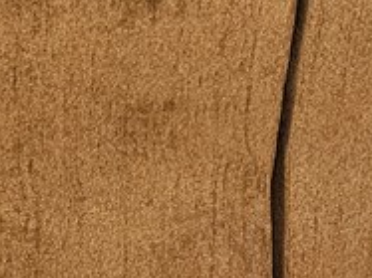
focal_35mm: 126
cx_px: 591
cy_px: -353
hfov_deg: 14.4
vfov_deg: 10.4
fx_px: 1353
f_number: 1.8
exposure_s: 1/120
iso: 800
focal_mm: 5.4
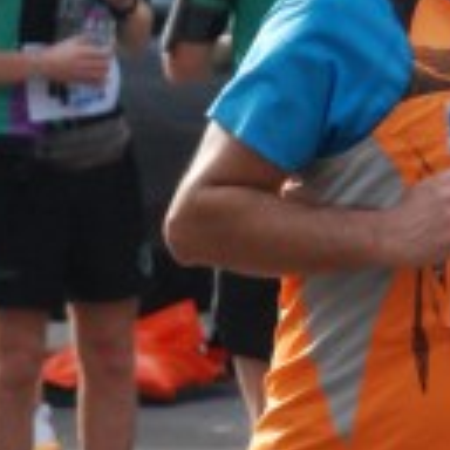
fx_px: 6604
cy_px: 454
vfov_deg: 3.9
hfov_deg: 3.9
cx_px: 378
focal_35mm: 449
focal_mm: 75
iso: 1000
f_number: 5.6
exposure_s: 1/800
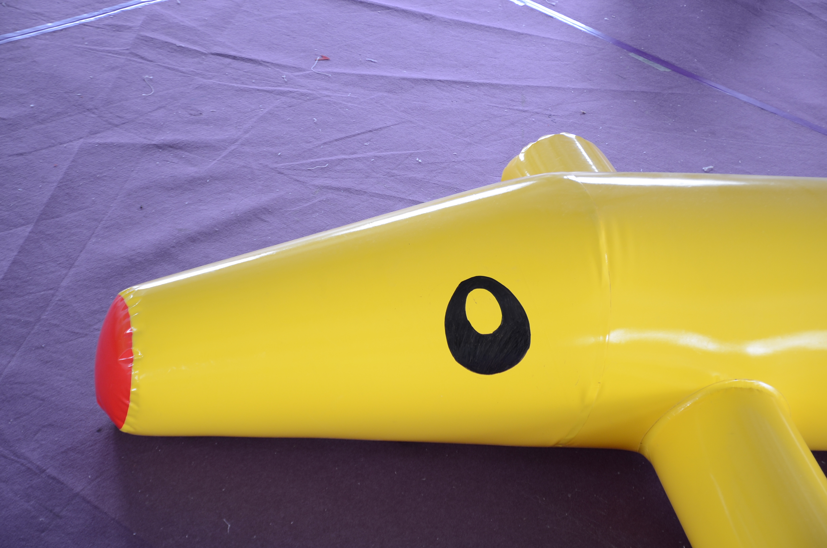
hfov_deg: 22.7
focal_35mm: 90
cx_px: 414
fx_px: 2063
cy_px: 274
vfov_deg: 15.1
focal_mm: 60
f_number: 5
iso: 250
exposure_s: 1/6
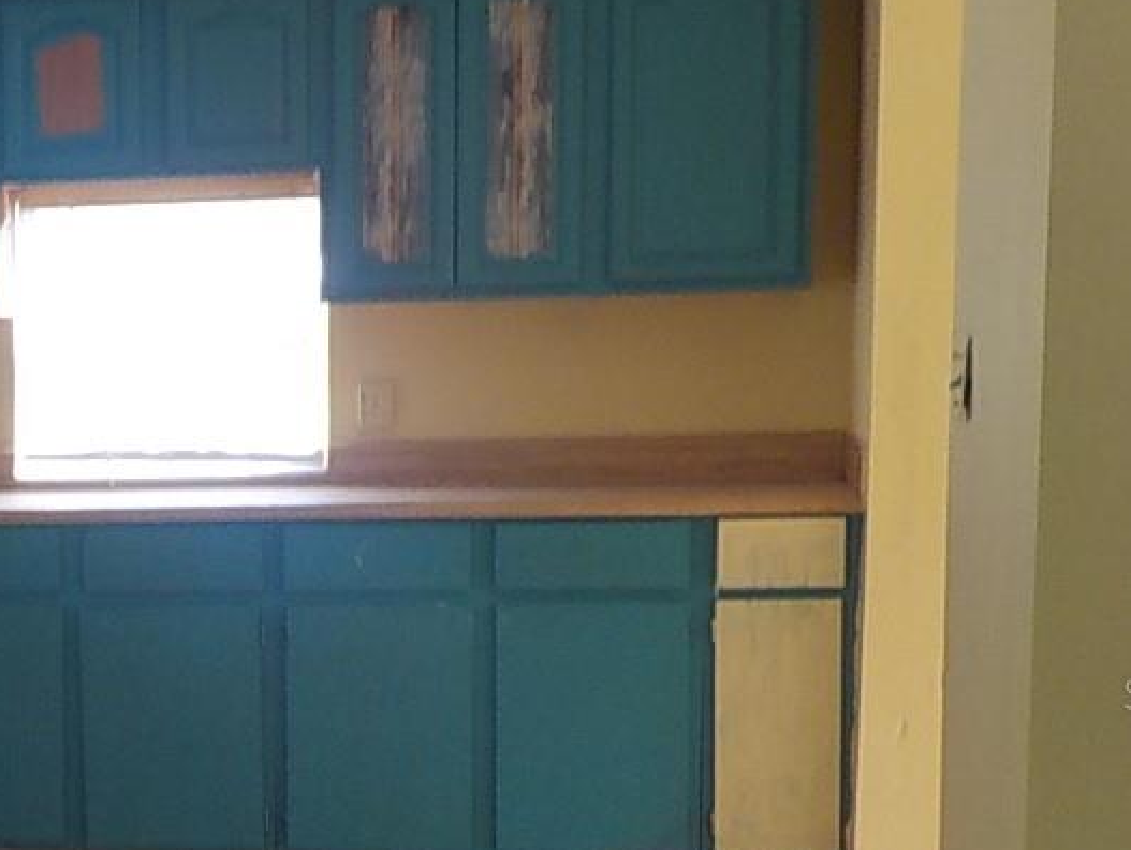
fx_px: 2975
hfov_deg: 19.6
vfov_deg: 16.1
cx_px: -391
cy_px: 693
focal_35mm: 91
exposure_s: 1/50
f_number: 3.3
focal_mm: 4.1
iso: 125
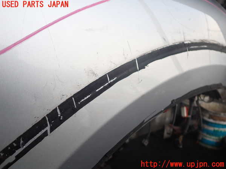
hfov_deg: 60.0
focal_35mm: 30
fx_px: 196
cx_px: 113
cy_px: 84
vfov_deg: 46.8
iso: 100
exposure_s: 1/160
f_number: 2.3
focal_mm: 5.4
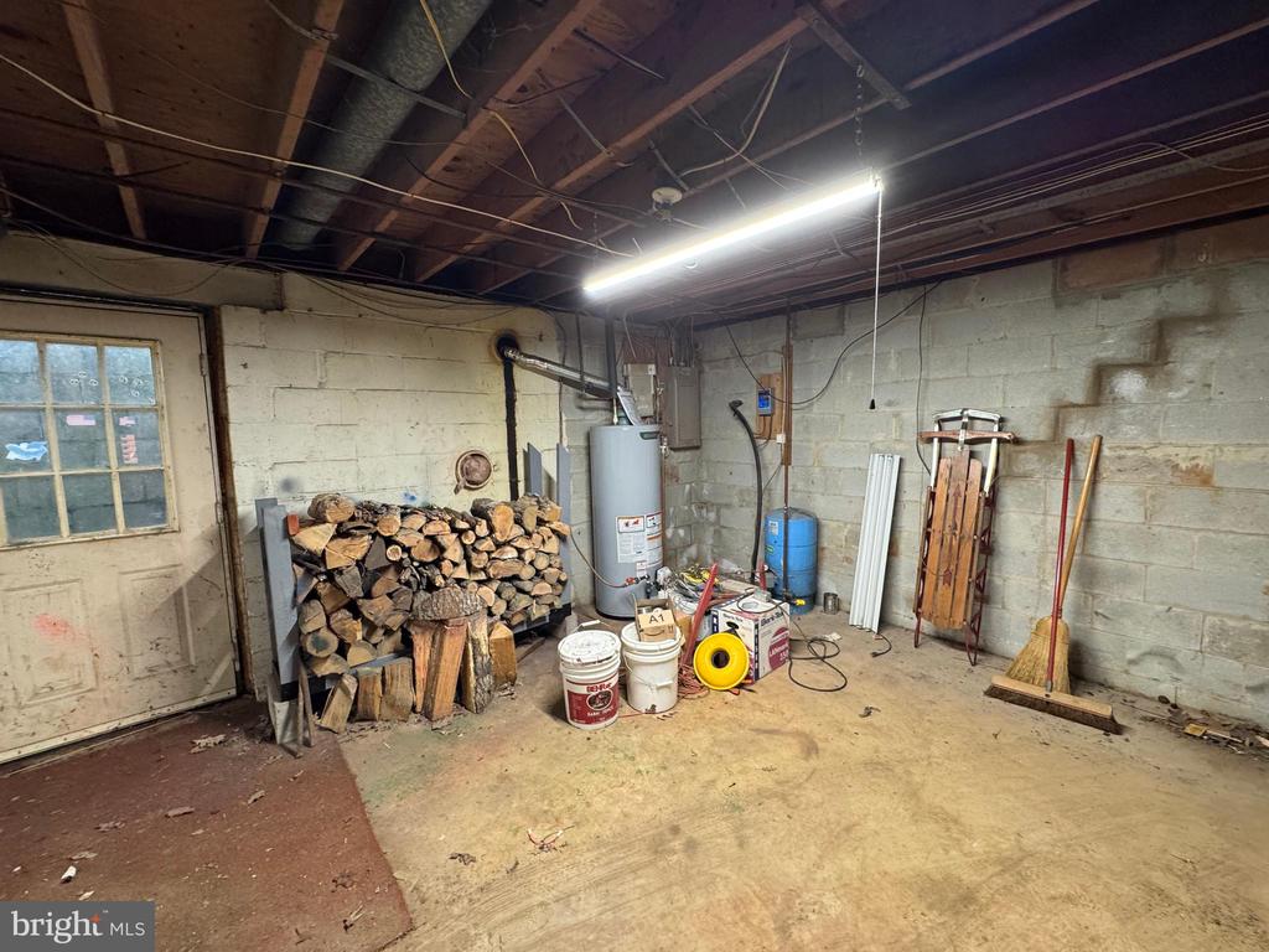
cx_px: 634
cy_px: 476
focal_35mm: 14
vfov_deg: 85.7
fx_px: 513
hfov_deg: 102.1
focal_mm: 2.22
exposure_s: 1/60
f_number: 2.2
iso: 320
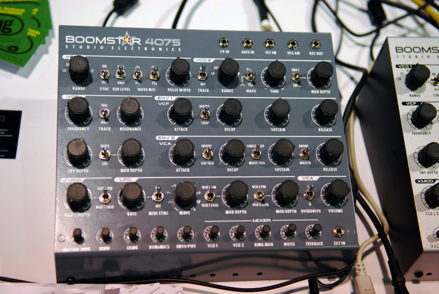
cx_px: 220
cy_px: 147
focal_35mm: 57
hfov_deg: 35.0
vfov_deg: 23.8
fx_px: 696
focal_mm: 38
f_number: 2.8
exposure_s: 1/200
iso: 640
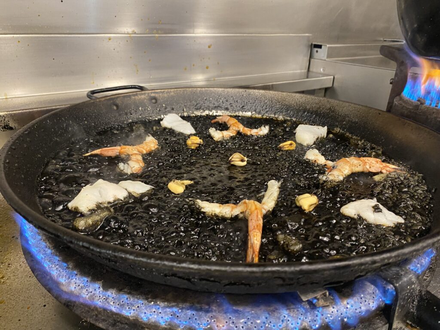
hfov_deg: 67.3
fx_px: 330
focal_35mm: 26
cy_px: 165
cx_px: 220
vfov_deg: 53.1
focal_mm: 4.25
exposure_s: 1/33
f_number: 1.8
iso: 400
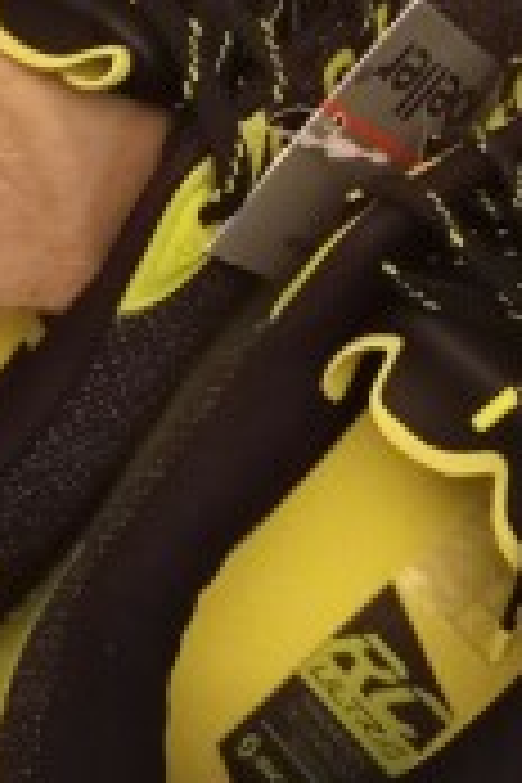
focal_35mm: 77
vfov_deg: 26.0
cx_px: 292
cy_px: 198
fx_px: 1675
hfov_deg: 17.7
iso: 3902
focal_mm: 4.27
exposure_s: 1/16.7
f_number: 1.8
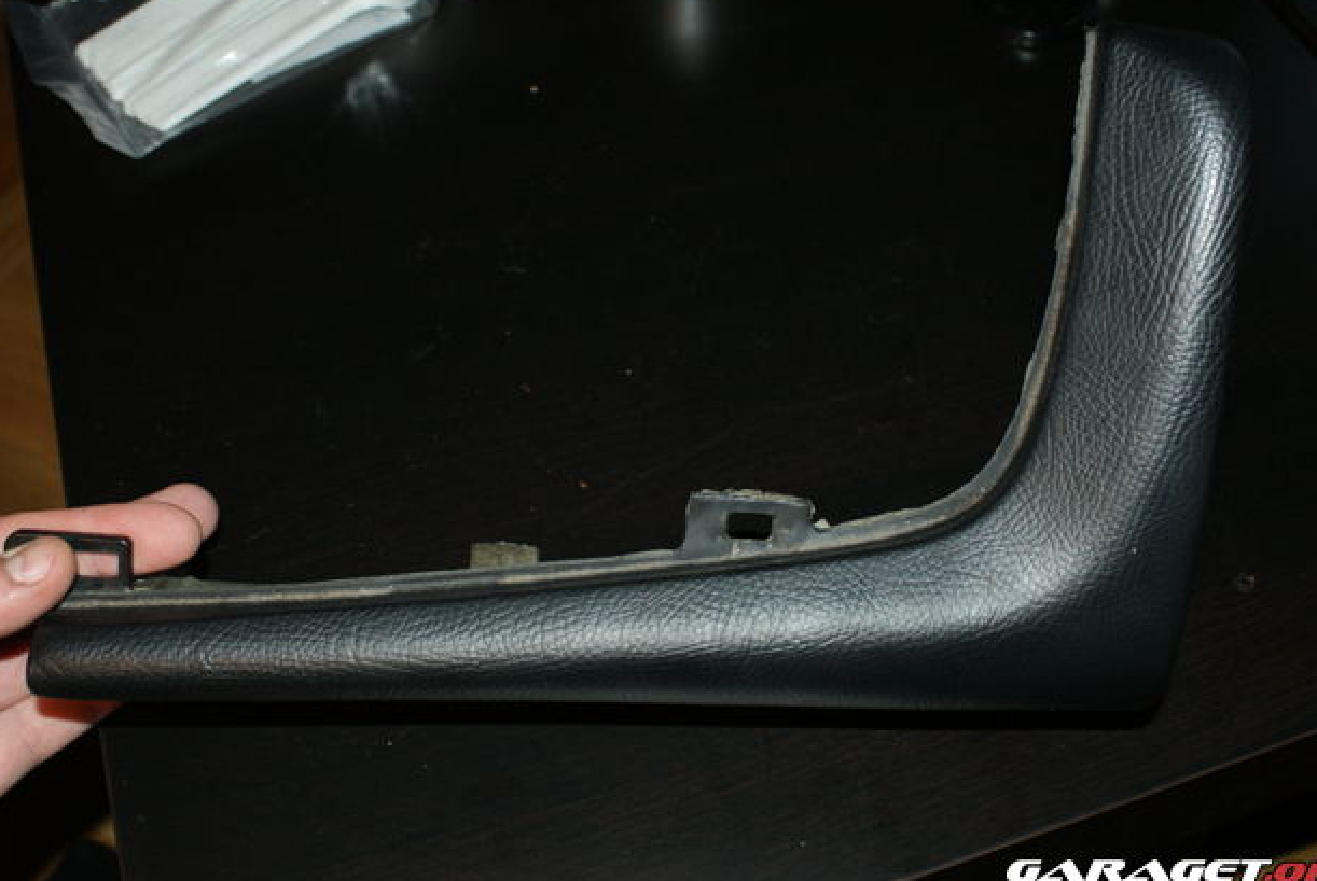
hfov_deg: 44.4
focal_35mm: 44
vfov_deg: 30.6
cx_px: 685
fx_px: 1612
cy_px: 431
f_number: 5.6
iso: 400
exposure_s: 1/60
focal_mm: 28
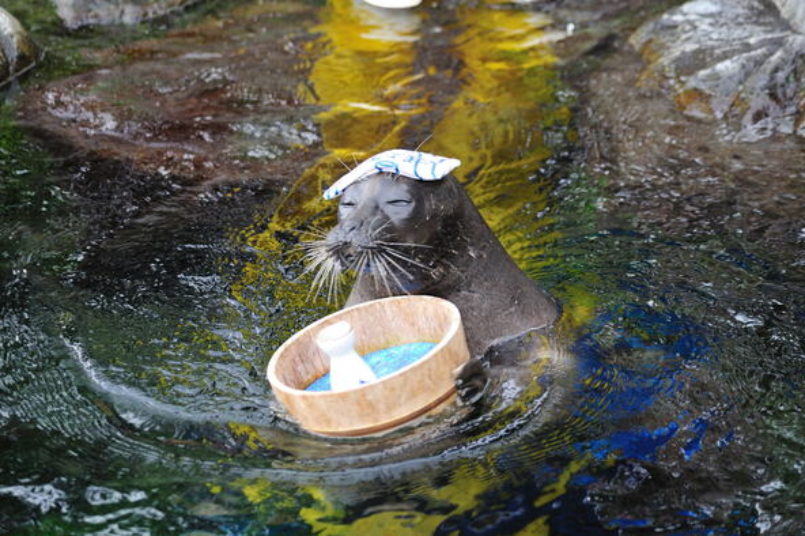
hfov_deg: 14.2
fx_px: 3240
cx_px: 402
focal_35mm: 145
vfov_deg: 9.5
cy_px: 268
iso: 800
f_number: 5.6
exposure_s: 1/160
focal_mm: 145
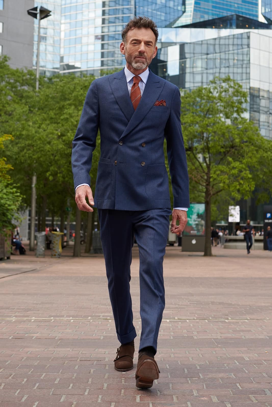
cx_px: 136
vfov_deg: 38.2
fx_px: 589
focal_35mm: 52
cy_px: 204
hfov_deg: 26.0
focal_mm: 52
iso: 400
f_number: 4
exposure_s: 1/640
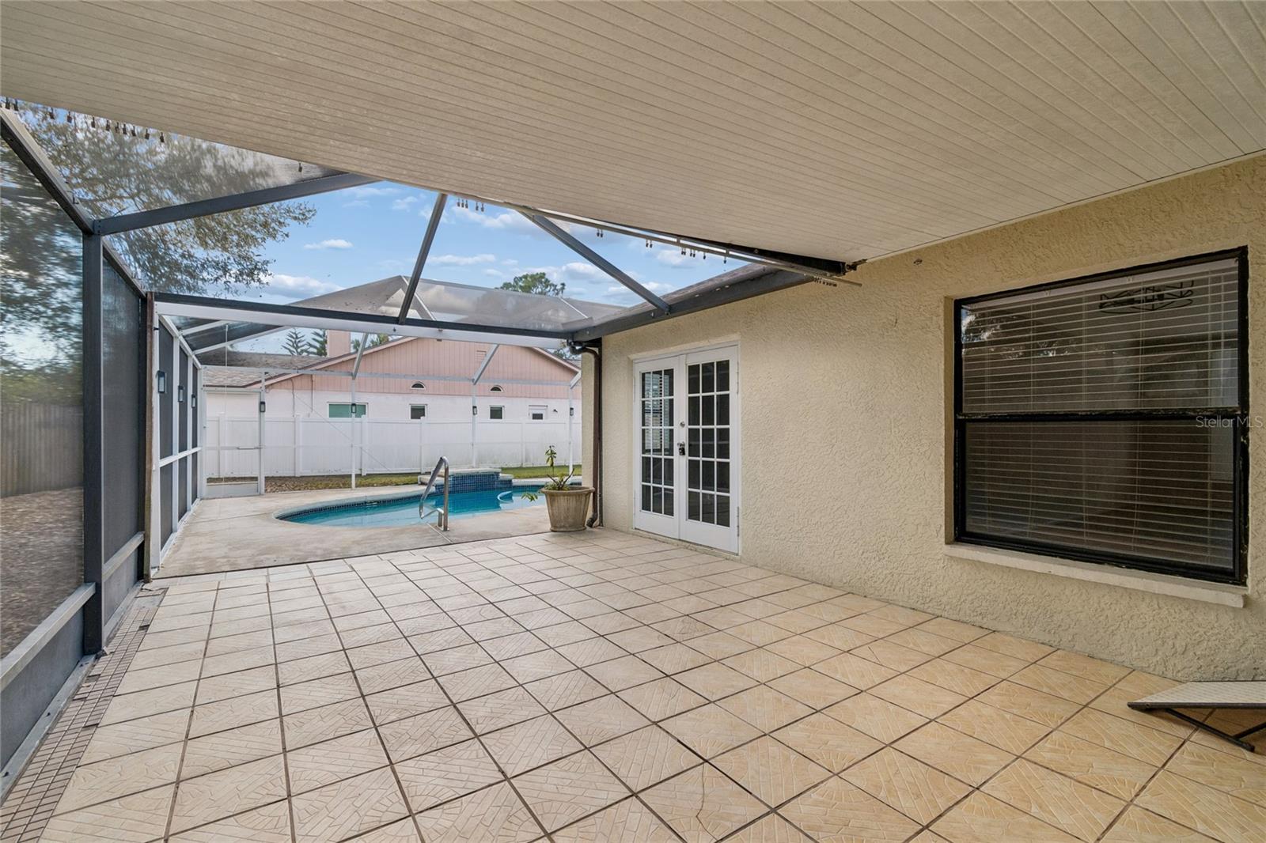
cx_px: 633
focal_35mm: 15
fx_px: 527
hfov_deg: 100.4
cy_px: 422
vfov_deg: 77.3
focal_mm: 10
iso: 100
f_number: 7.1
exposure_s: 1/80
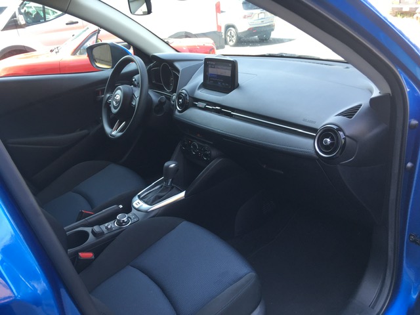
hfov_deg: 61.7
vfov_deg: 48.2
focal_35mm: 29
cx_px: 210
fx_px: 352
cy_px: 158
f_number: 2.2
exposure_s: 1/120
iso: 40
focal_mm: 4.15
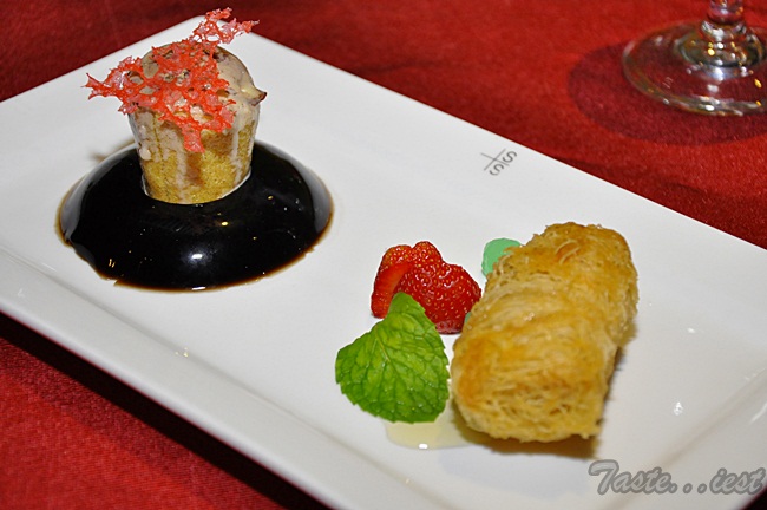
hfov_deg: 23.4
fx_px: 1852
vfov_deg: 15.7
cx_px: 384
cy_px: 255
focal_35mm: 87
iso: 1250
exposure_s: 1/50
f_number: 5
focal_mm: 58
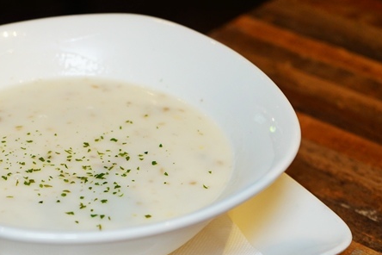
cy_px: 161
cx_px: 74
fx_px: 955
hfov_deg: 22.3
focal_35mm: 90
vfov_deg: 15.2
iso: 800
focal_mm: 50
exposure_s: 1/60
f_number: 4.5
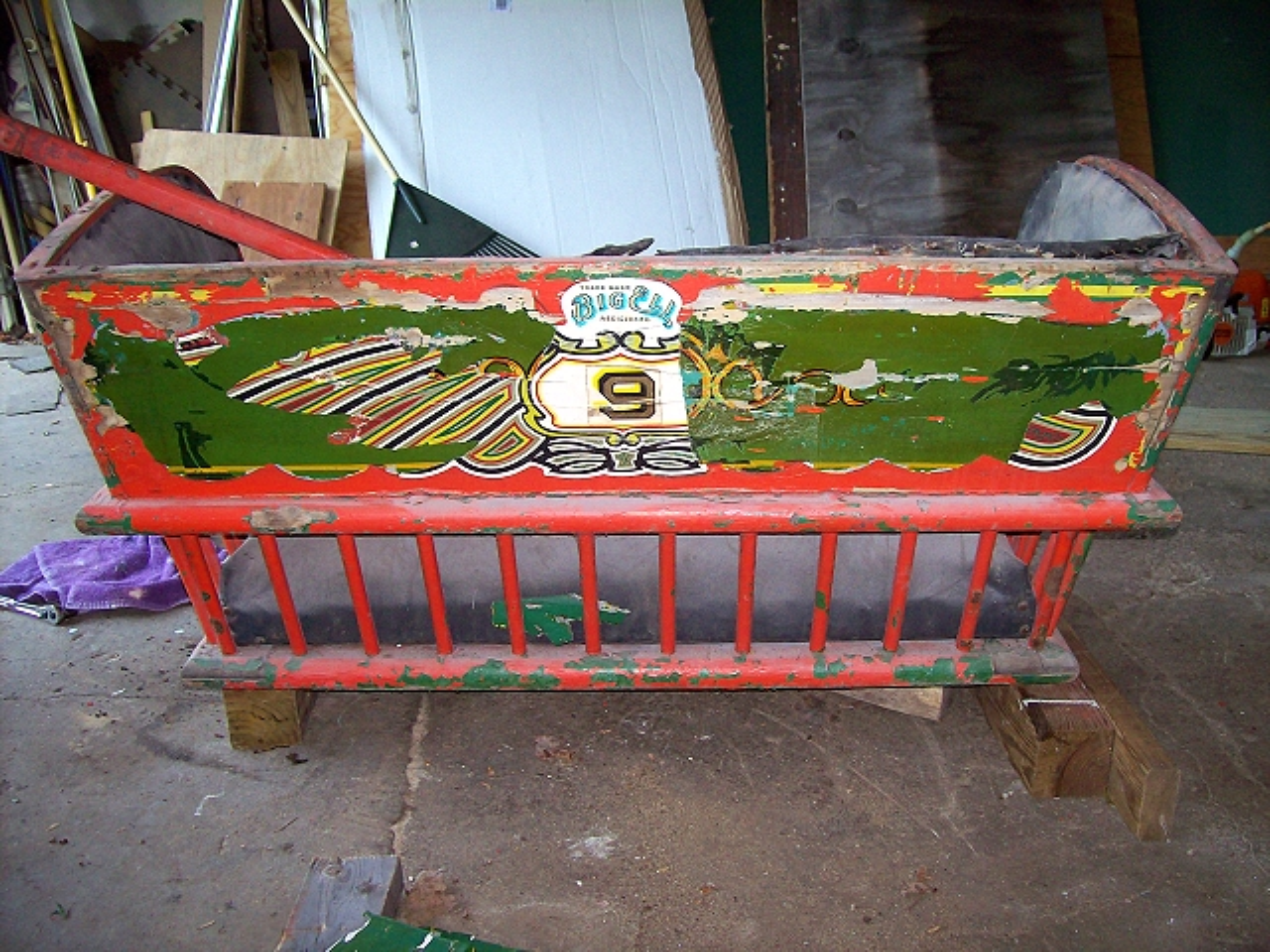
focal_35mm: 36
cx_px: 635
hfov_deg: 51.4
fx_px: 1321
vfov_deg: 39.7
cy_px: 476
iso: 80
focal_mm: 6
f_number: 2.7
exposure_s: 1/64
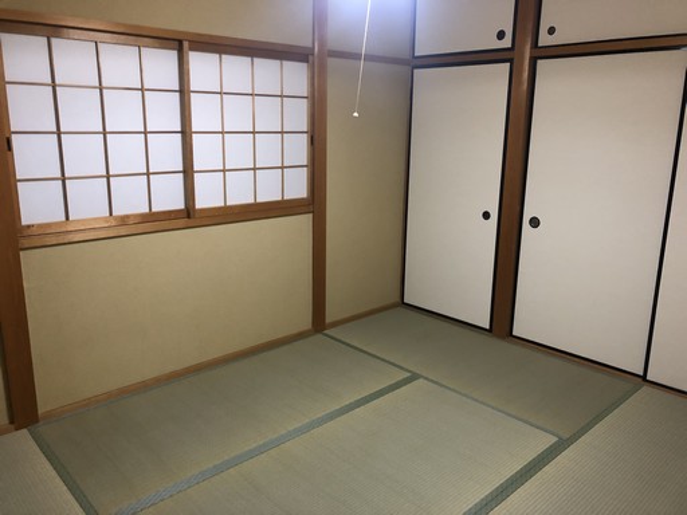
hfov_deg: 63.4
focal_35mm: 28
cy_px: 258
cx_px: 344
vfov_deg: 49.7
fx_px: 556
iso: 100
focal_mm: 4
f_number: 1.8
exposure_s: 1/9
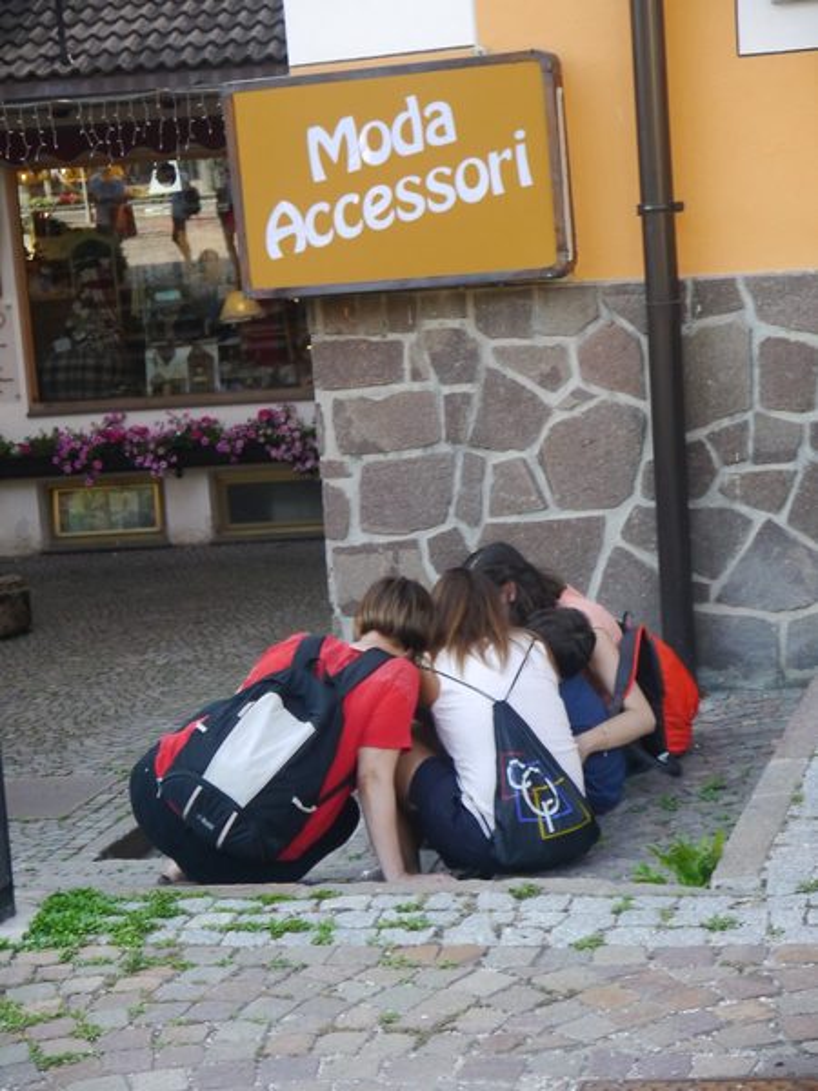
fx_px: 2647
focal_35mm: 84
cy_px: 546
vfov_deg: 23.3
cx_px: 409
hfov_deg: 17.6
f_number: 5.6
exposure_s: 1/80
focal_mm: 42
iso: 800
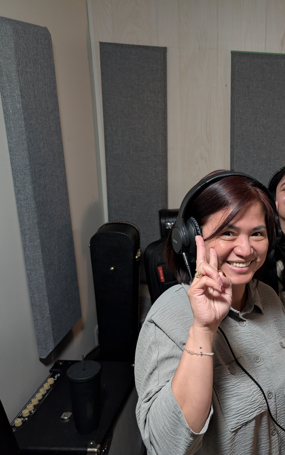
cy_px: 228
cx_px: 290
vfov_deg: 56.7
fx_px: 422
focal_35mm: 34
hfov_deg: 33.8
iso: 153
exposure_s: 1/51.5
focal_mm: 6.9
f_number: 1.68
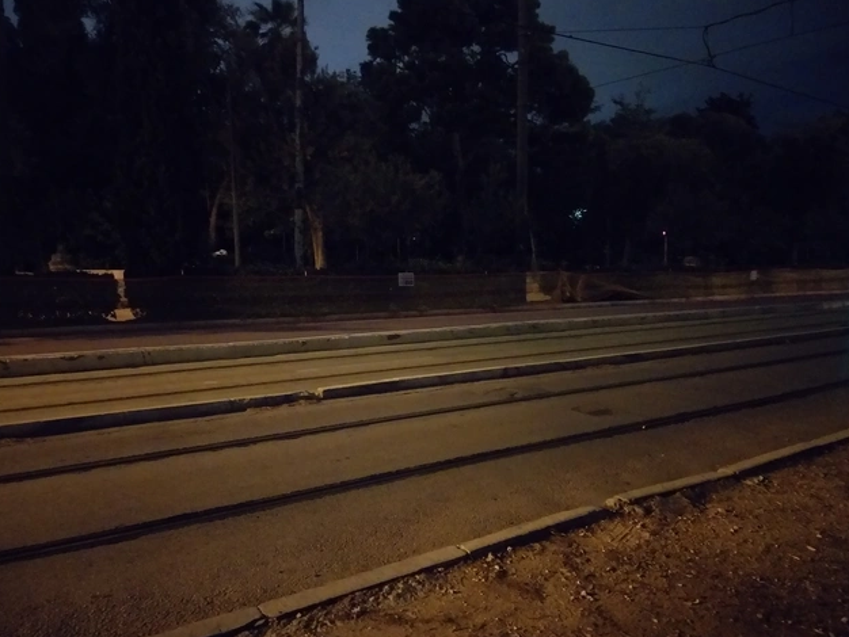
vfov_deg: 51.4
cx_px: 420
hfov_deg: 65.3
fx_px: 662
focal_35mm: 27
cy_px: 313
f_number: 1.7
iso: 1600
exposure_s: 1/10
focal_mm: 3.93
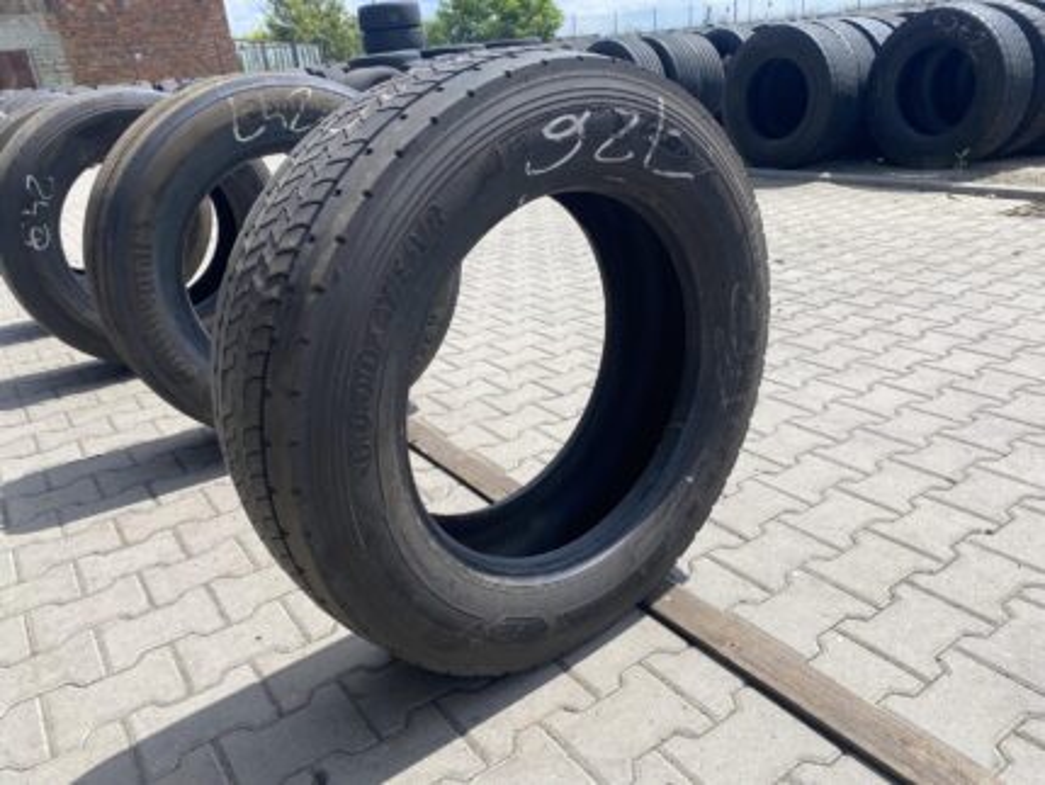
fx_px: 785
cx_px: 522
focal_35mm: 26
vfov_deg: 53.1
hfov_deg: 67.3
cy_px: 392
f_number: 1.8
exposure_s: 1/1996
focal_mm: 4.25
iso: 32
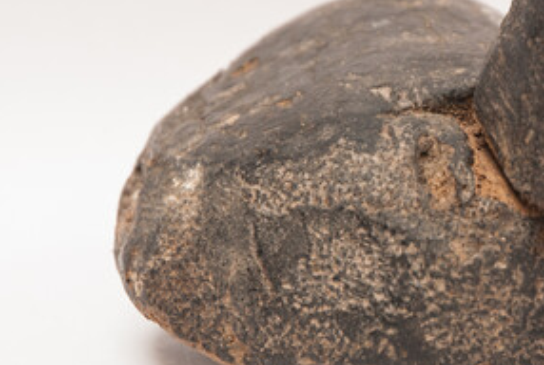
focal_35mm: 218
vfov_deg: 6.3
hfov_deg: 9.4
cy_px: 125
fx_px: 3301
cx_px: 498
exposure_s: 1/4
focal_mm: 52
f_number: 4.5
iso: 100
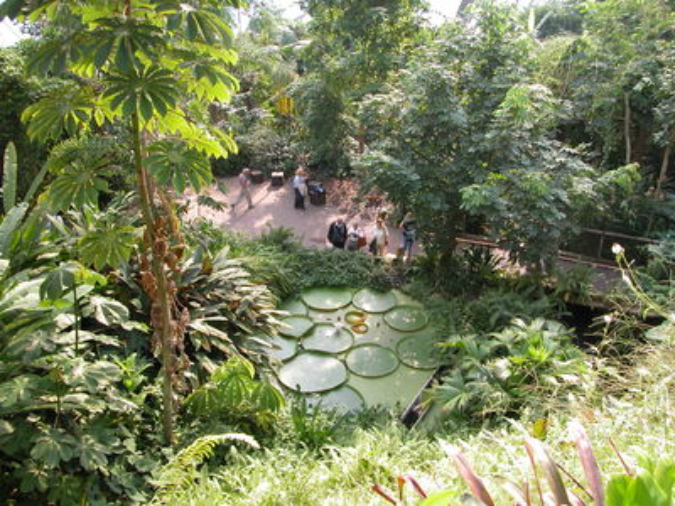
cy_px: 253
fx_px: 682
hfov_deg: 52.6
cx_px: 338
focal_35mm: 35
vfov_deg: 40.7
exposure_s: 1/122
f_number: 4
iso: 100
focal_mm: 8.9
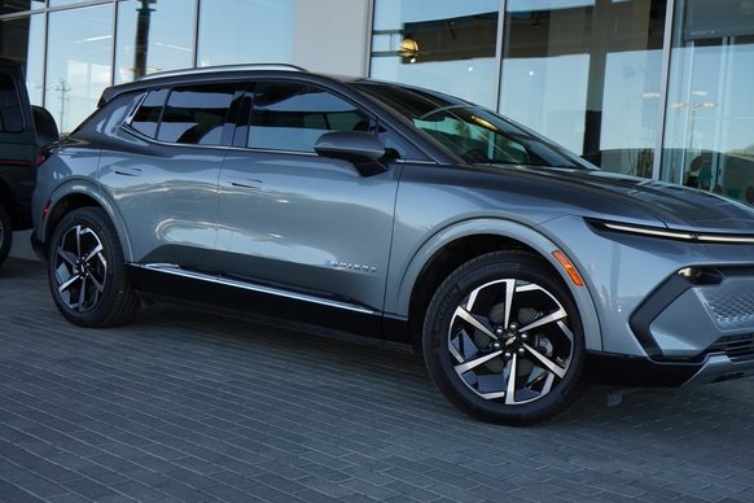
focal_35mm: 44
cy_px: 265
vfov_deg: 30.5
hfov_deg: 44.4
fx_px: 921
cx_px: 413
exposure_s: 1/800
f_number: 8
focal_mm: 40
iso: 1250
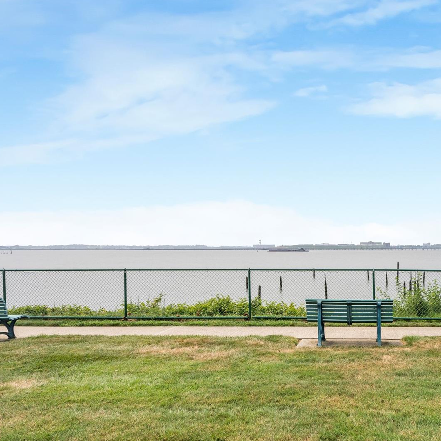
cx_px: 356
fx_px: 332
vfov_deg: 67.2
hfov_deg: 61.4
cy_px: 208
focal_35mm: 23
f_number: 13
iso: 800
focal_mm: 14
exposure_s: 1/1250
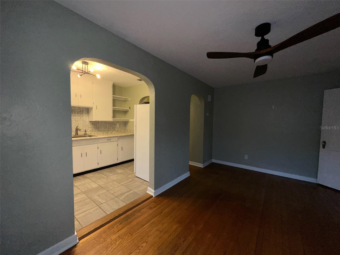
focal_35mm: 14
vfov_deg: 85.7
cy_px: 128
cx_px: 170
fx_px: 138
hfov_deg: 102.1
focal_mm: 2.22
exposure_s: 1/85
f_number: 2.2
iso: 80
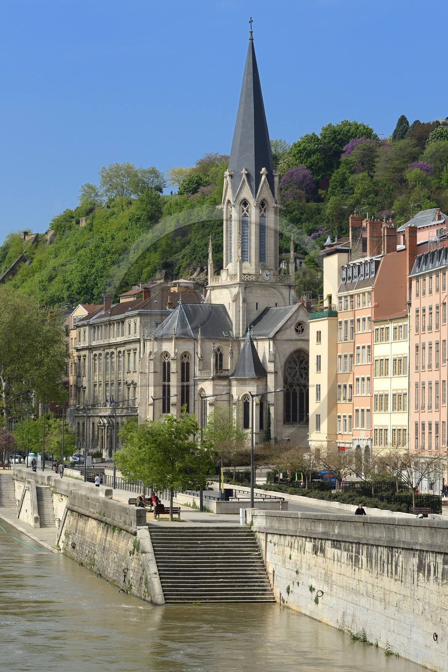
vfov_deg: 20.0
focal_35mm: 102
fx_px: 1905
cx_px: 224
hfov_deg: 13.4
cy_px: 336
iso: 200
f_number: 11
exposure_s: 1/320
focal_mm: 102
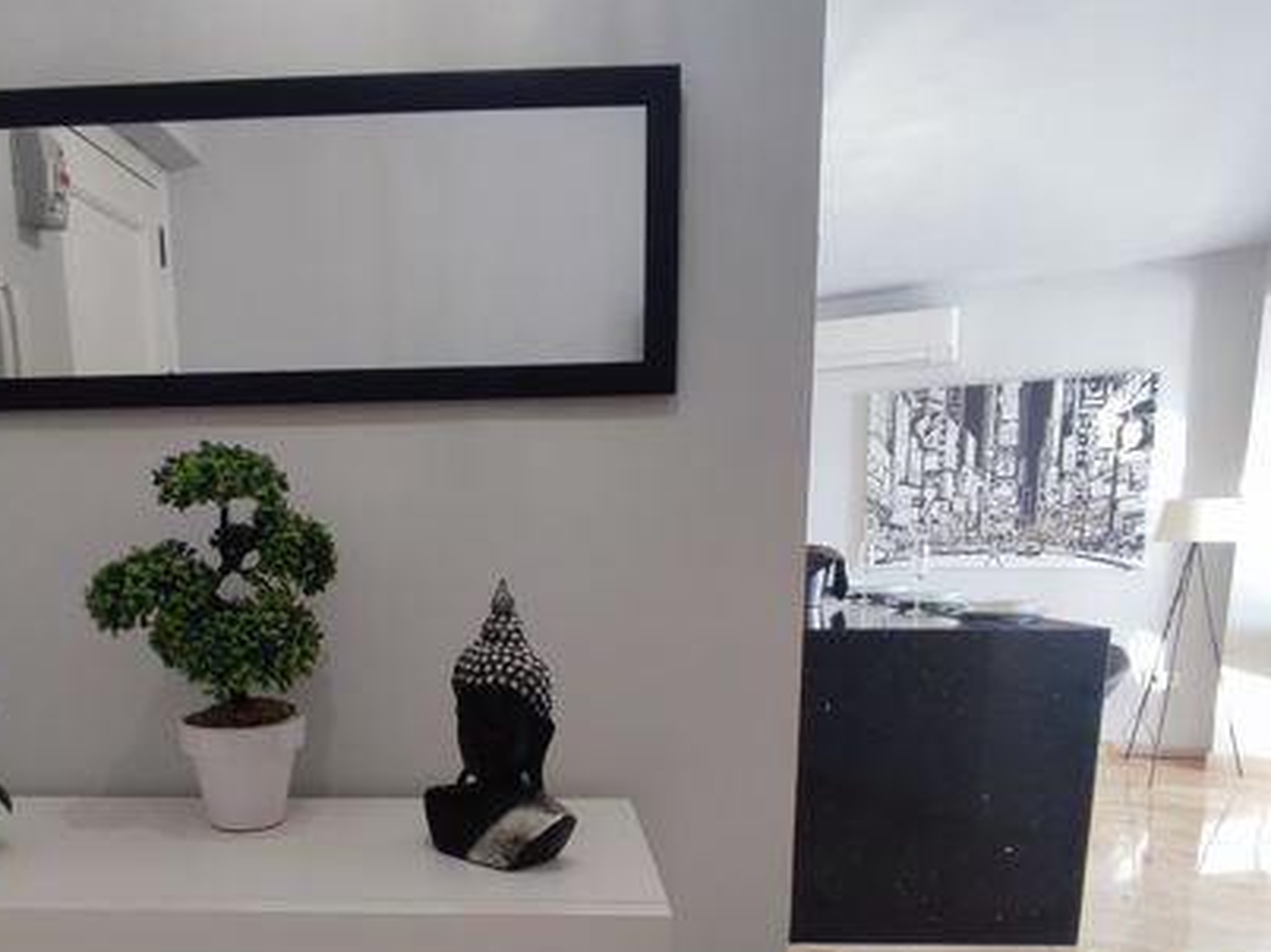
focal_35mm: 28
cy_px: 720
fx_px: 1028
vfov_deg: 47.7
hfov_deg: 62.5
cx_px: 465
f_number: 2.2
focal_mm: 1.65
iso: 92
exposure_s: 1/50
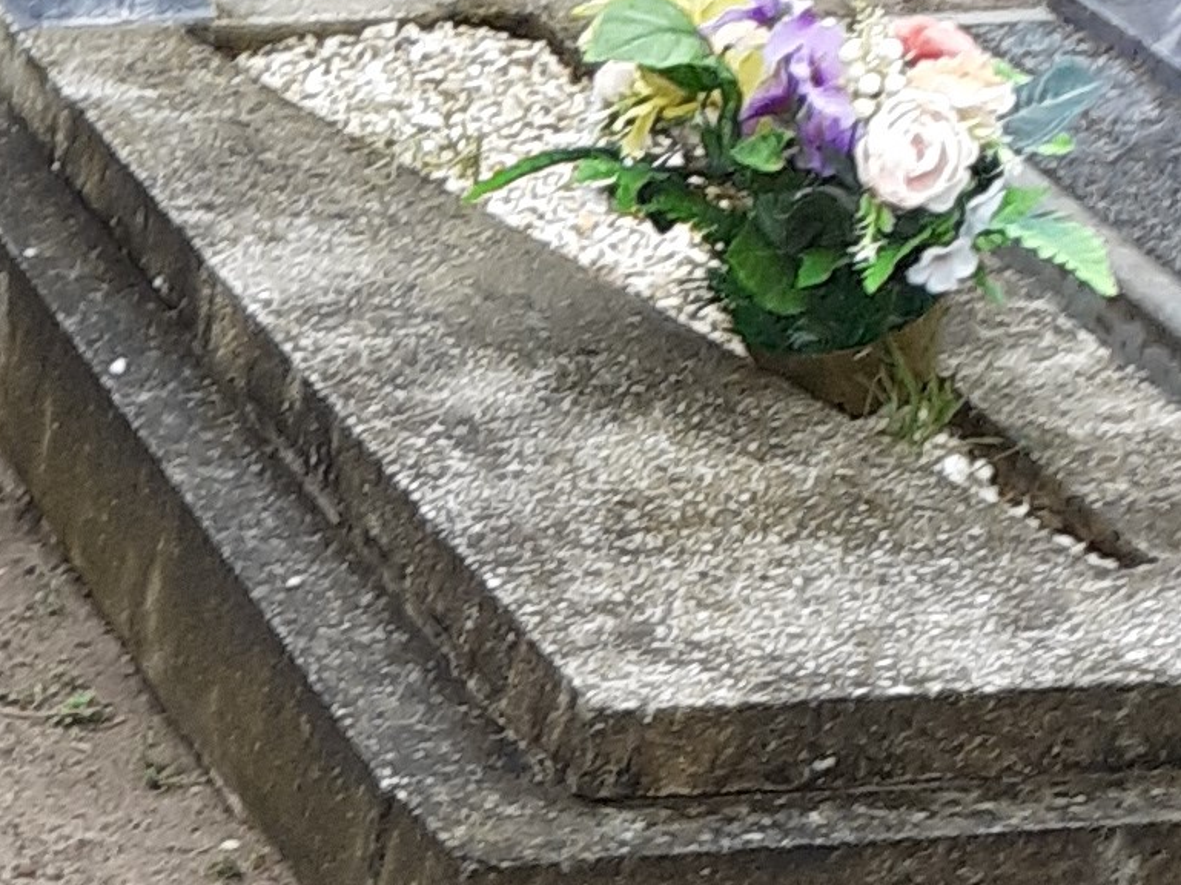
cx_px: -1190
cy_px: 1524
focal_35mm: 145
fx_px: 4945
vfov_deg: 9.8
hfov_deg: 12.1
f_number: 1.9
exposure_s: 1/213
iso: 40
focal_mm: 3.6
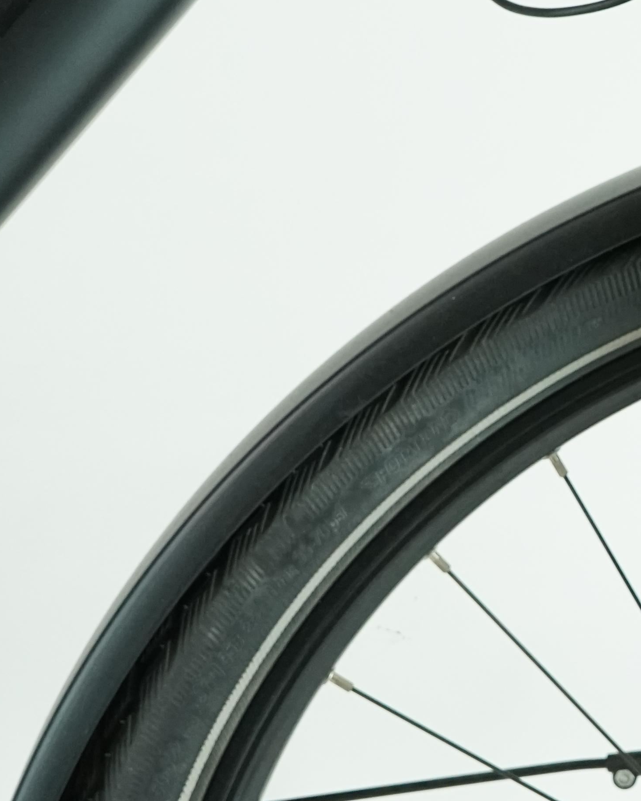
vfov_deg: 16.8
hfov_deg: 13.1
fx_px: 2704
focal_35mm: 114
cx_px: 819
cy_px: 276
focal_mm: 37
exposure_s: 1/200
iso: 2500
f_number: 6.3
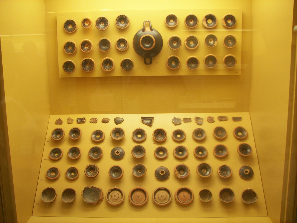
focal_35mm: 36
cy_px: 112
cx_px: 148
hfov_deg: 51.4
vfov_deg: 39.7
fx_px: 309
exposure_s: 1/40
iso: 50
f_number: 2.8
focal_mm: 6
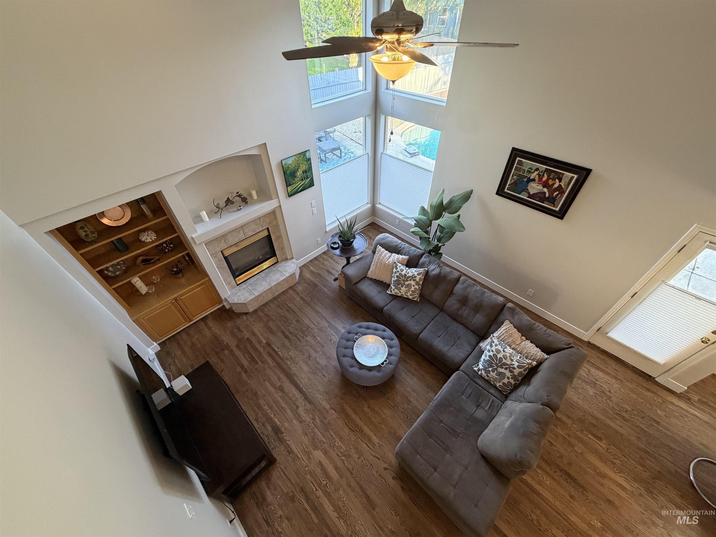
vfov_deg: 85.7
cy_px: 268
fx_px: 290
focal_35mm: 14
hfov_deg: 102.1
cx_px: 358
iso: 400
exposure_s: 1/60
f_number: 2.2
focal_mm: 2.22
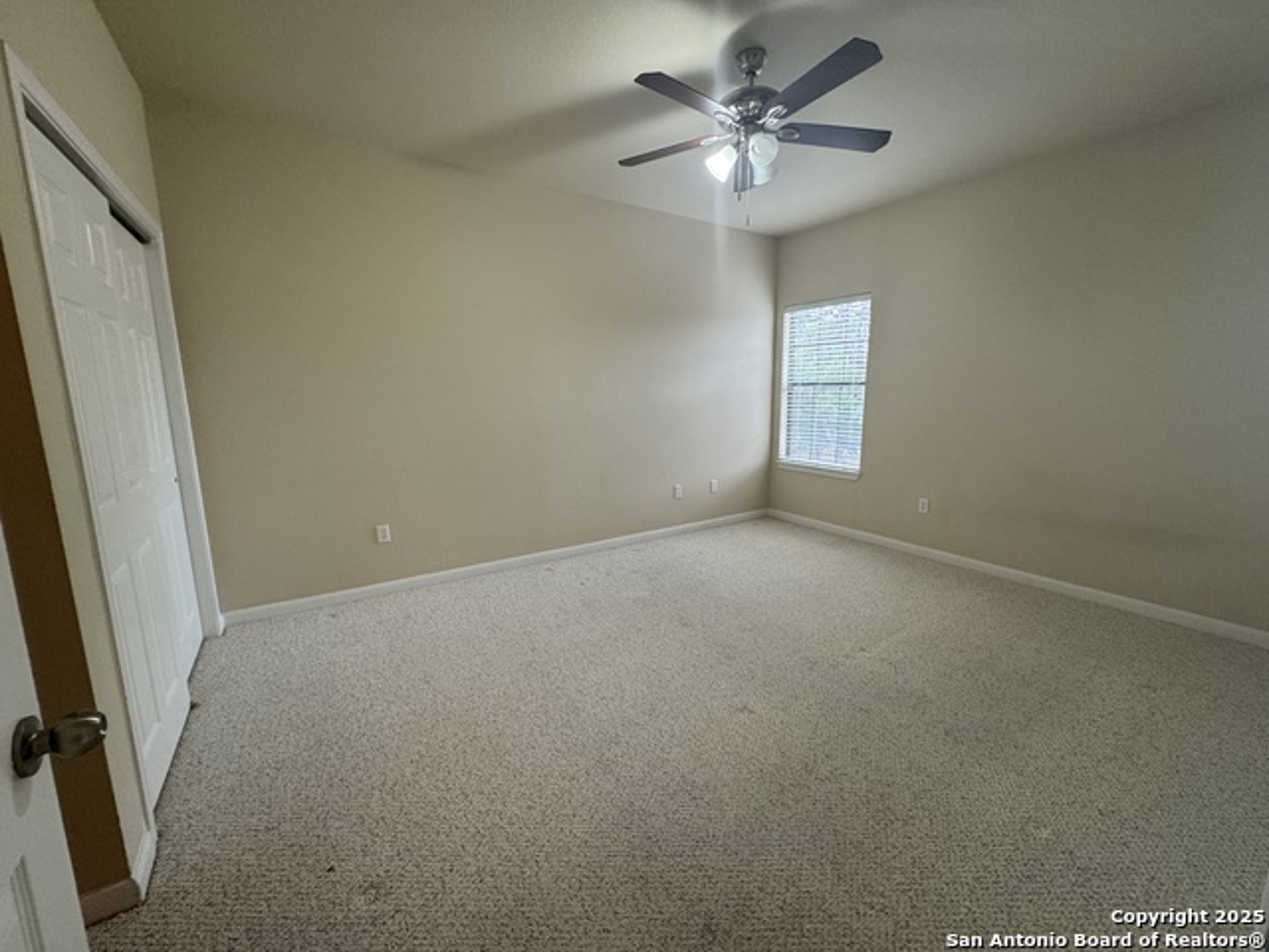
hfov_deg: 102.1
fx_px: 513
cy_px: 476
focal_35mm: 14
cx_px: 634
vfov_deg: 85.7
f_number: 2.2
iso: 200
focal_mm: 2.22
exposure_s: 1/120
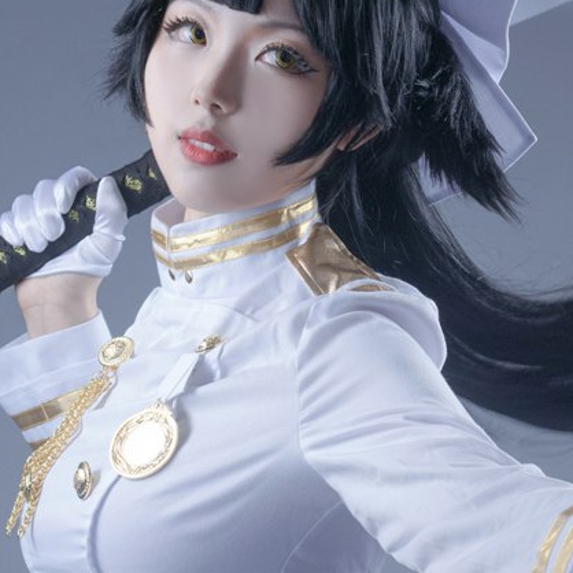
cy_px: 387
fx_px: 3427
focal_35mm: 183
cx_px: 611
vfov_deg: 9.5
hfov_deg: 9.5
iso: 200
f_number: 8
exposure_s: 1/160
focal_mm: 50
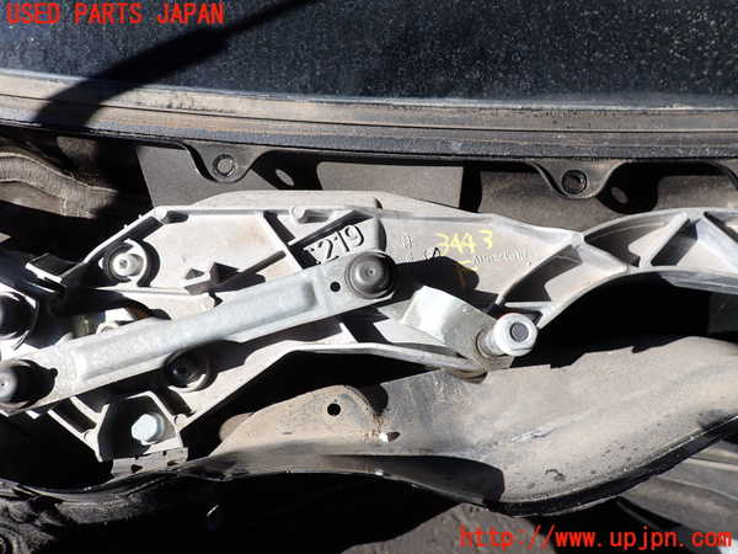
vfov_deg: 54.9
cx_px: 369
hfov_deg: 69.4
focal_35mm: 25
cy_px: 277
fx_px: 533
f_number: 2.8
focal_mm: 4.5
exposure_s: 1/640
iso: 100
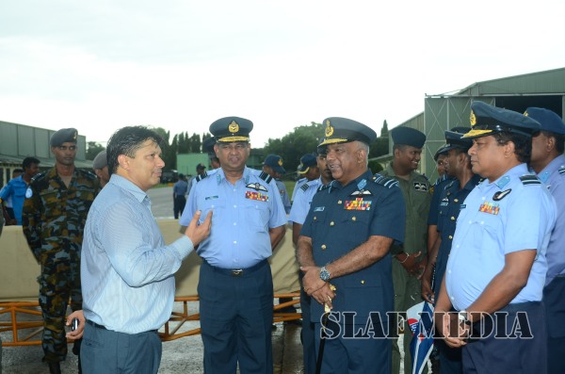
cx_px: 282
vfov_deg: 27.9
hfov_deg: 41.2
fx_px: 752
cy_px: 187
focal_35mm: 48
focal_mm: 32
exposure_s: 1/200
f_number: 5.6
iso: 200
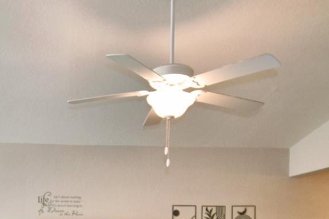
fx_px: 384
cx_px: 73
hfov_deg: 44.4
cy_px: 240
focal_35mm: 42
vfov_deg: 28.9
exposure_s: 1/30
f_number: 4.5
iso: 220
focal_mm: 10
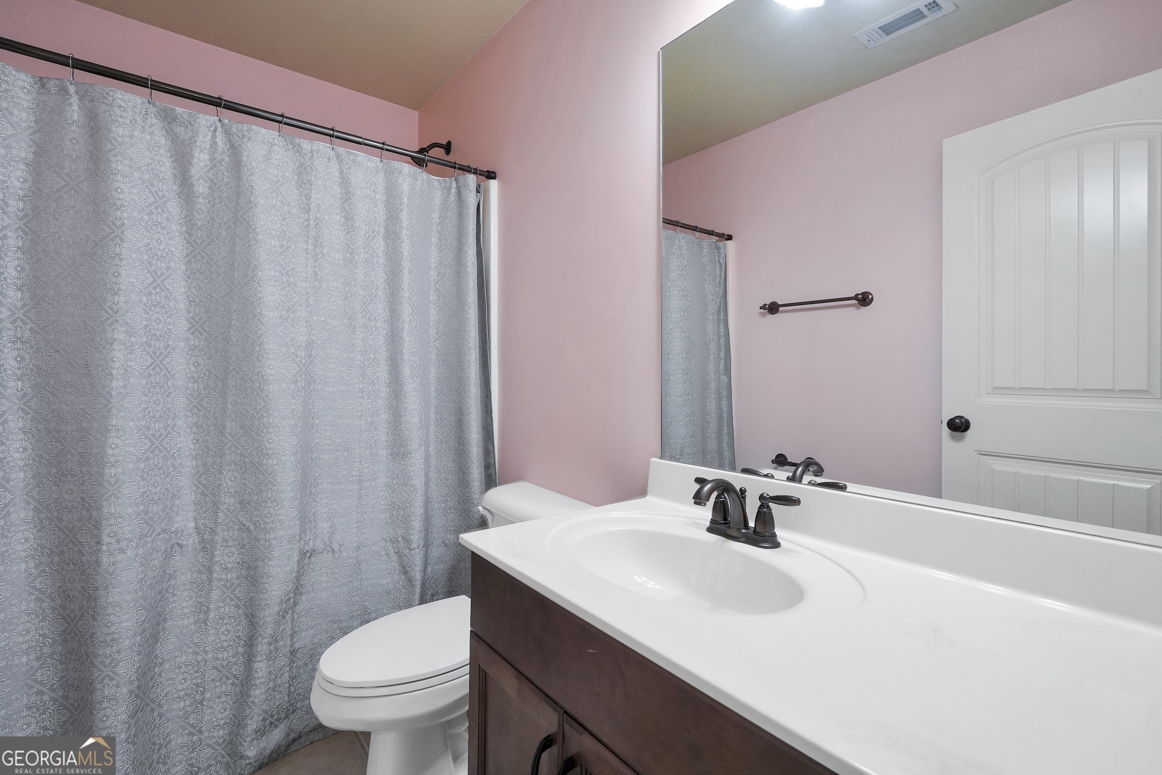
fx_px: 508
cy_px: 388
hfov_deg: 97.6
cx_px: 581
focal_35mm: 16
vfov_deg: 74.6
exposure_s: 1/160
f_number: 4
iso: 400
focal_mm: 10.5
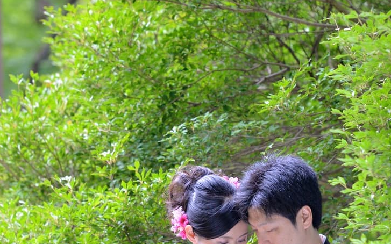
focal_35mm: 303
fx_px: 3228
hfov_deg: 6.9
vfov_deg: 4.3
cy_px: 166
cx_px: 147
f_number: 4
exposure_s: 1/250
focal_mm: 150
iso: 2000
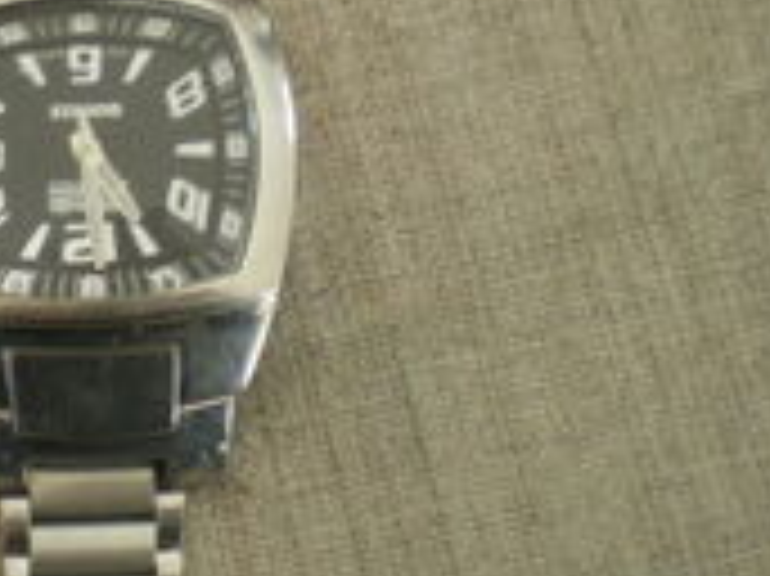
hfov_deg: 19.2
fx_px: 2245
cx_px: 113
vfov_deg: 14.6
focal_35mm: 101
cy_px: 198
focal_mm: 6.3
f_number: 3.1
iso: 200
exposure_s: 1/50
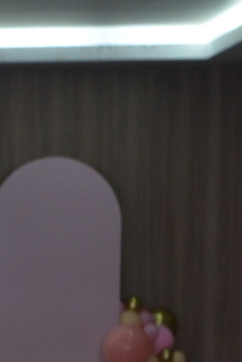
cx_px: -260
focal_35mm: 223
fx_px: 2246
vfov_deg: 8.6
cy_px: 778
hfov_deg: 6.0
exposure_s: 1/80
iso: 1600
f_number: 6.3
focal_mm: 50
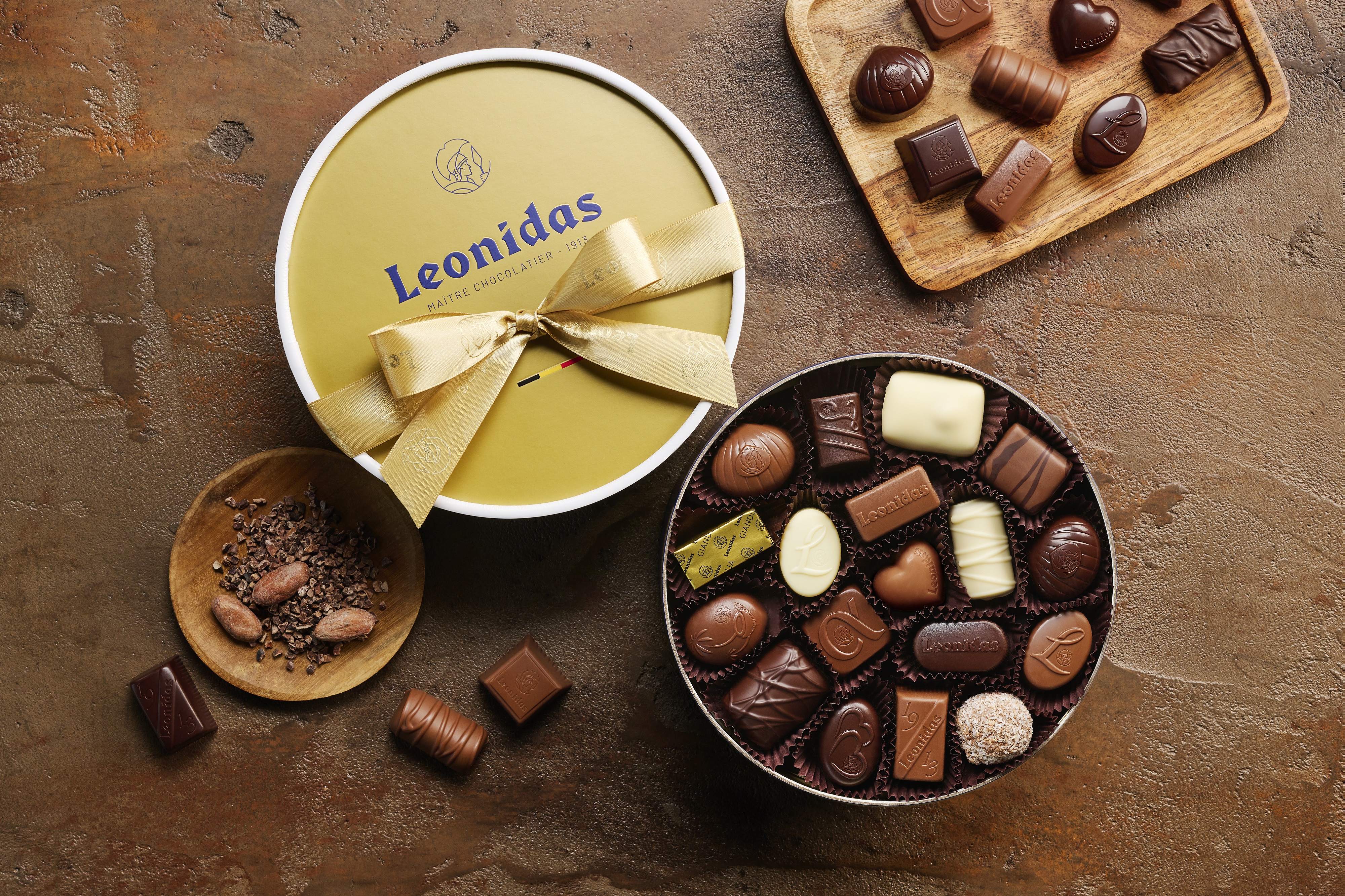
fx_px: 2241
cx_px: 672
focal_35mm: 60
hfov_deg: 33.4
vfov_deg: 22.6
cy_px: 448
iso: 200
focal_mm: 60
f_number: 11
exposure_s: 1/8
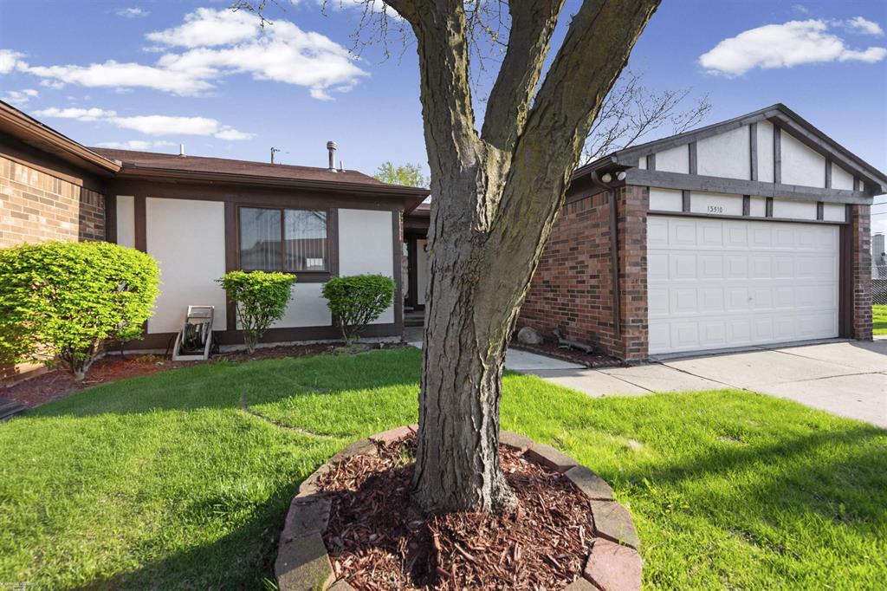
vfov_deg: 81.2
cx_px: 444
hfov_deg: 104.3
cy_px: 296
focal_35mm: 14
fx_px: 345
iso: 400
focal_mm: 14
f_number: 10
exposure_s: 1/250
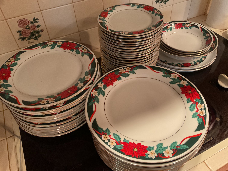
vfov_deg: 48.2
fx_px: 191
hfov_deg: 61.7
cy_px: 86
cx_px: 114
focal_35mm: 29
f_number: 1.8
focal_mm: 3
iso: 320
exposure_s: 1/30
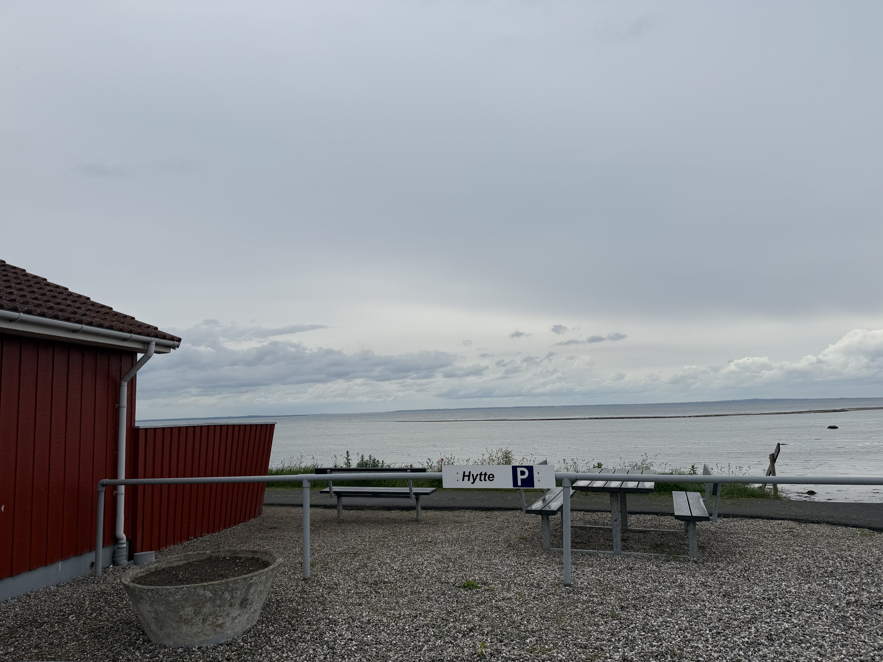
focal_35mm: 24
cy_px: 331
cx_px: 442
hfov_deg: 71.6
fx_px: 612
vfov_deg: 56.8
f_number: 1.78
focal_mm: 6.76
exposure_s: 1/6711
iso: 80
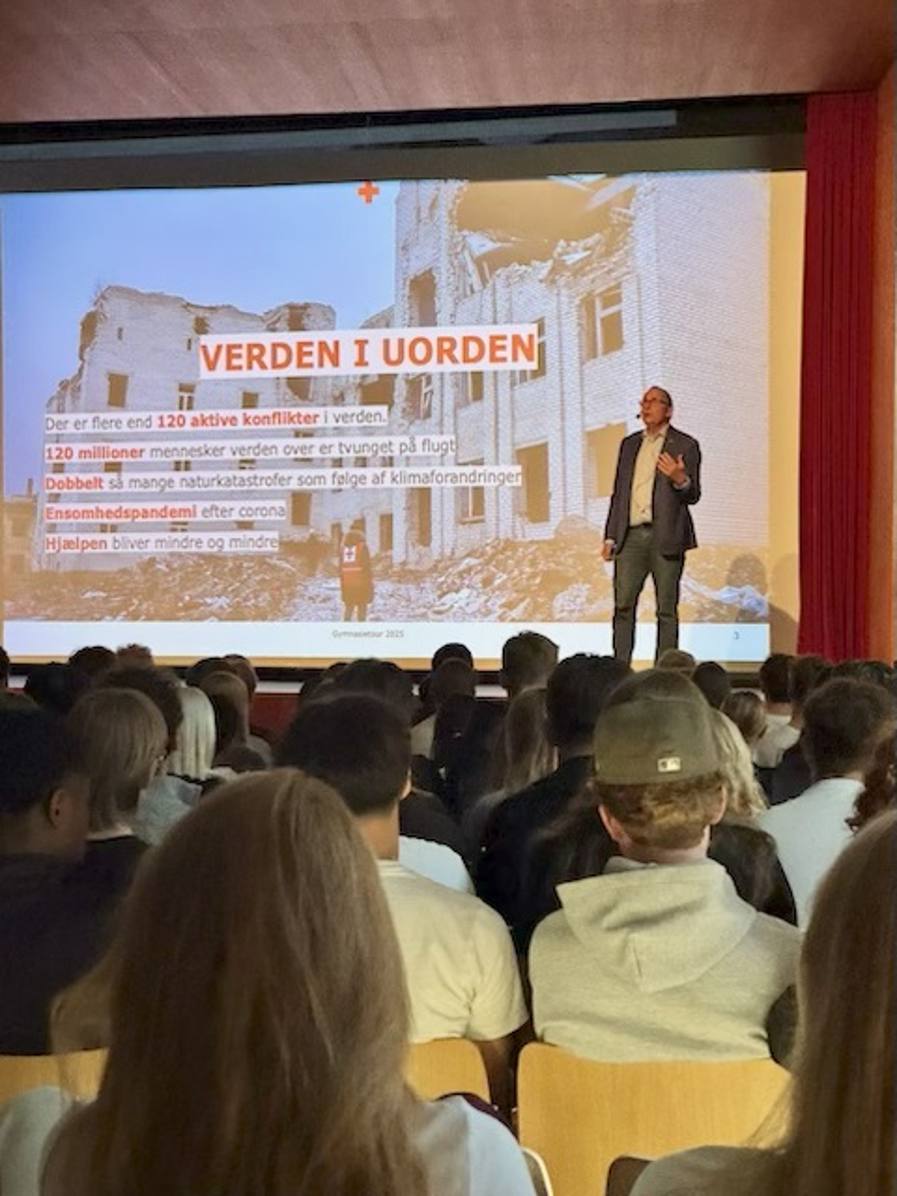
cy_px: 598
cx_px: 448
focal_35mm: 77
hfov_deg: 19.1
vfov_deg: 25.3
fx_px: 2660
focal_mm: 9
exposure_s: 1/50
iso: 200
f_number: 2.8
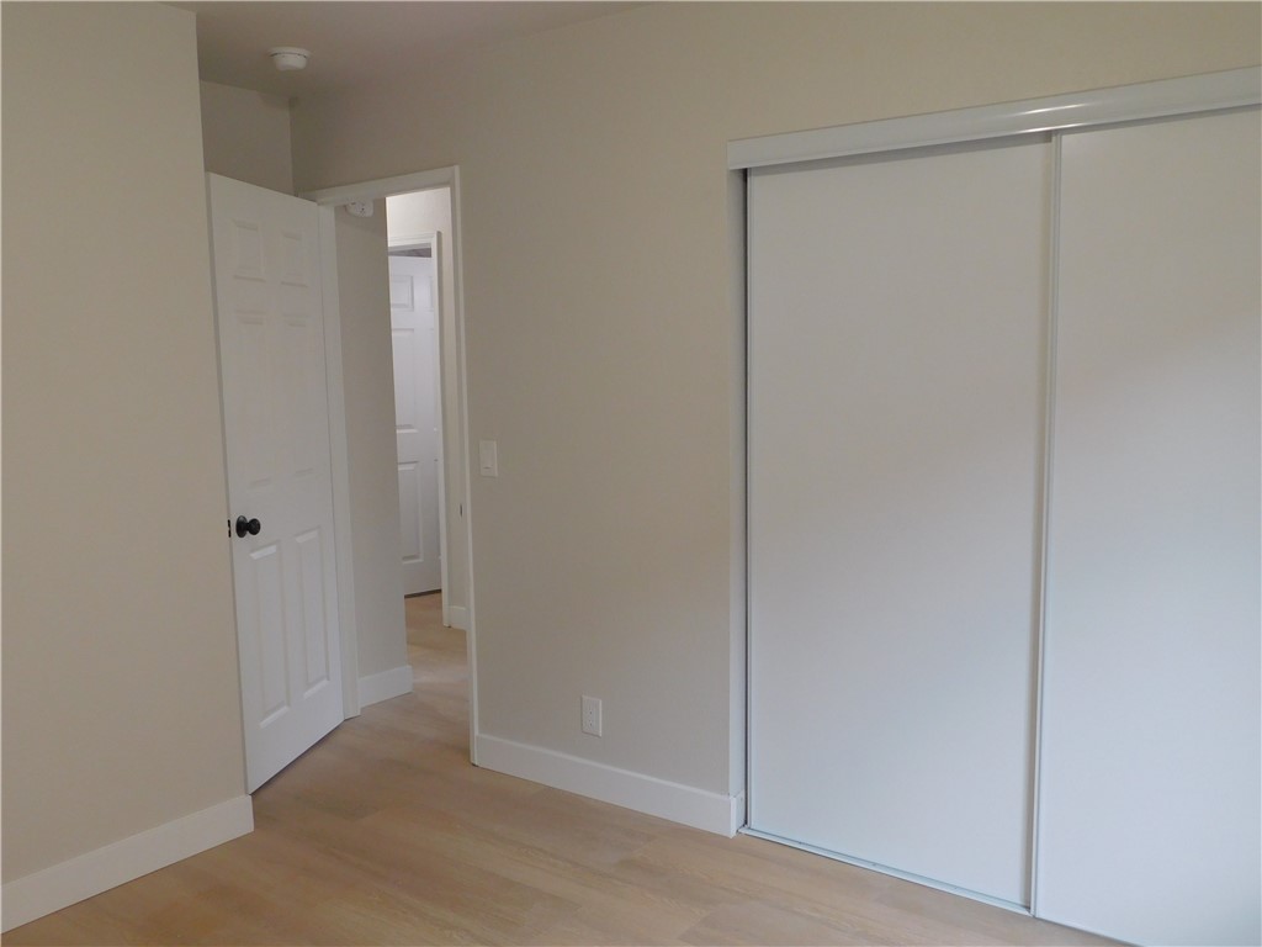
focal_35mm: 30
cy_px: 474
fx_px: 1094
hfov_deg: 60.0
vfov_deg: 46.8
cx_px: 631
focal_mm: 5.3
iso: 250
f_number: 3.2
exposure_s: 1/30
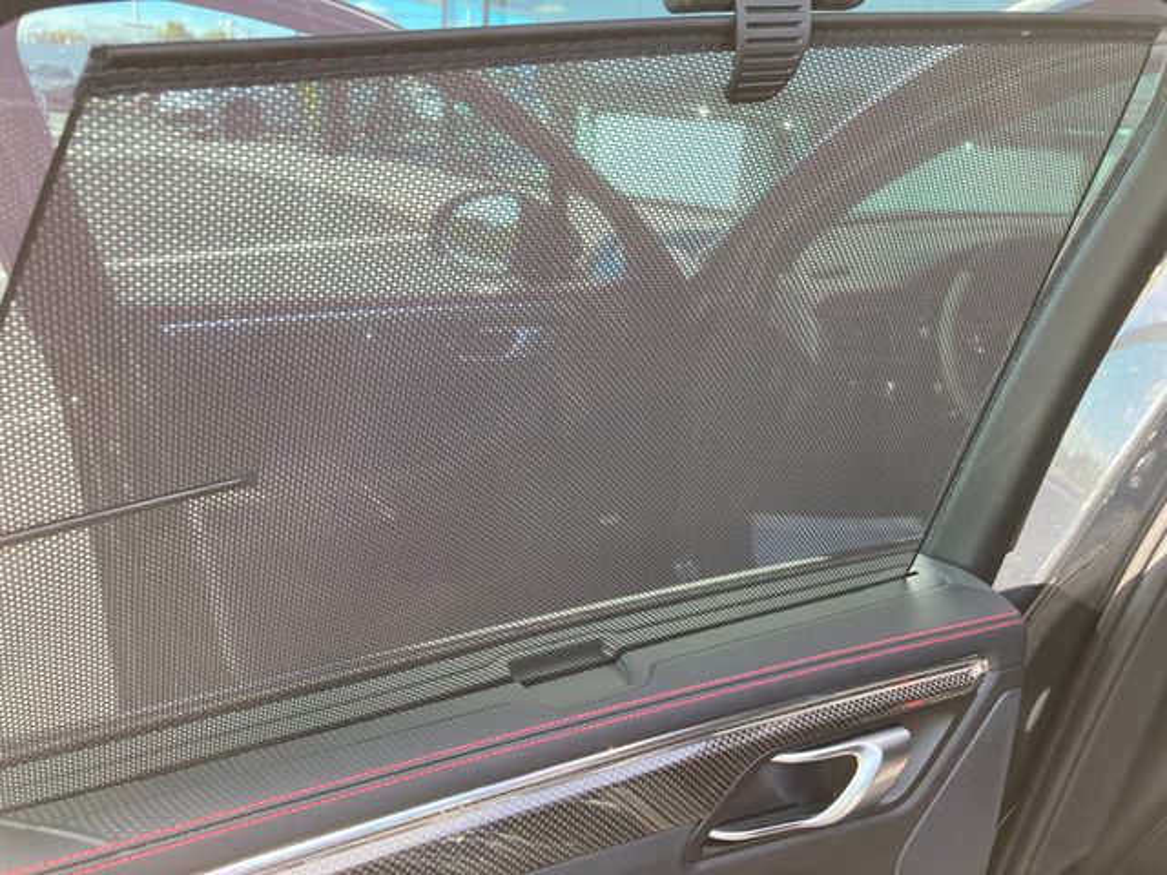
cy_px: 438
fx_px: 944
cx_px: 584
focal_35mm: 28
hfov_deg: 63.4
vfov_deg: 49.7
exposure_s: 1/121
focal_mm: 3.99
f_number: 1.8
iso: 32
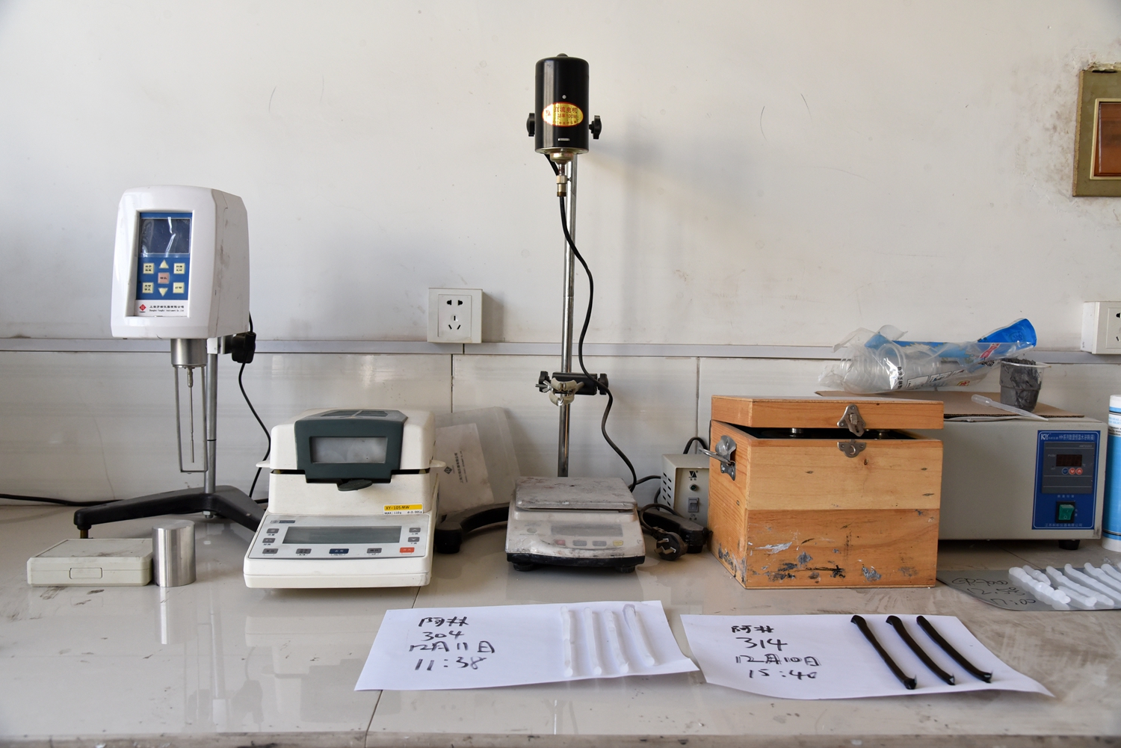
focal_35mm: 30
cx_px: 560
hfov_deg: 61.9
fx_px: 934
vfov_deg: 43.6
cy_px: 374
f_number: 6.3
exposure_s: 1/160
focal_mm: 30
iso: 1000
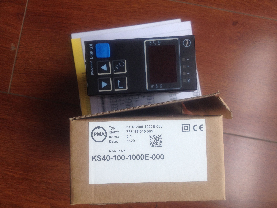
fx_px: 280
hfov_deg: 52.6
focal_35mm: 35
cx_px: 138
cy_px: 104
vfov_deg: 40.7
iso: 50
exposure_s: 1/162
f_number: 2.4
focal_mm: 4.28
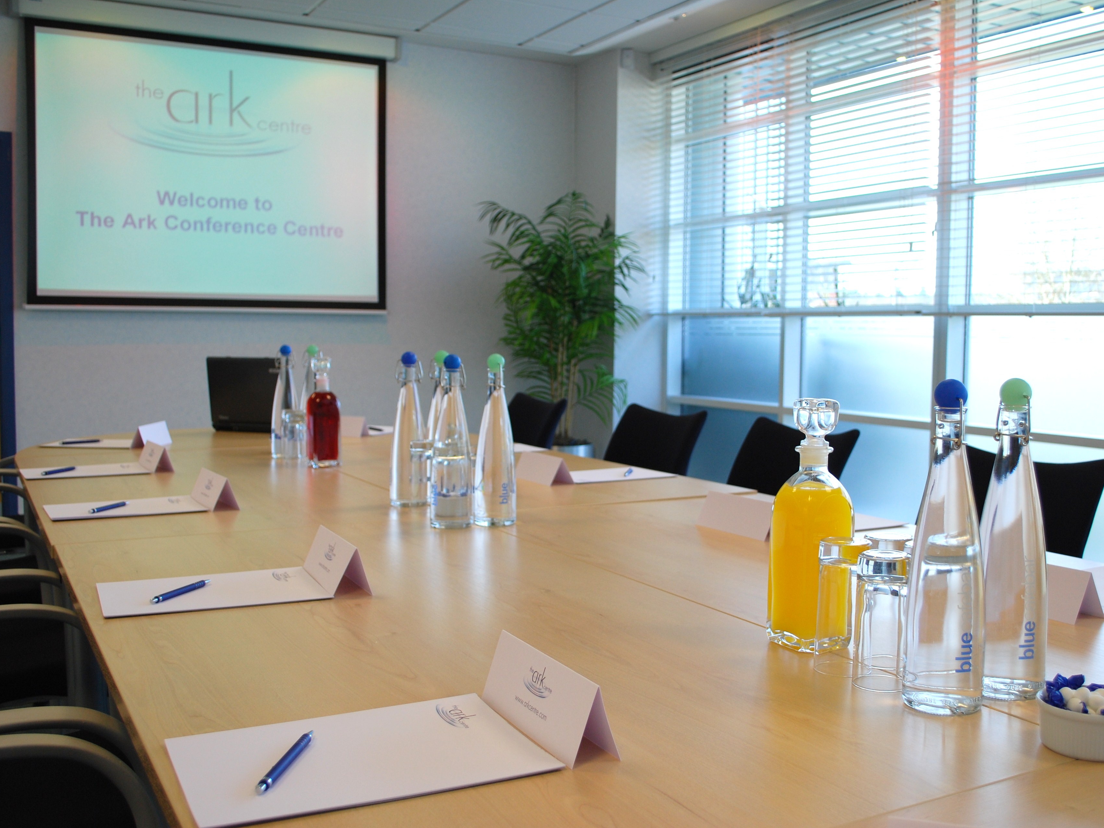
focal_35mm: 36
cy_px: 415
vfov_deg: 39.7
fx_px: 1148
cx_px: 606
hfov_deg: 51.3
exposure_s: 1/80
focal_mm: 22
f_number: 4.5
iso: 200
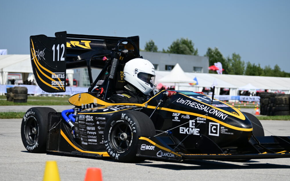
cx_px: 144
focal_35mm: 145
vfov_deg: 9.1
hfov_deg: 14.5
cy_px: 93
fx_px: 1142
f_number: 5
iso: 100
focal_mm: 93
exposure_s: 1/1000
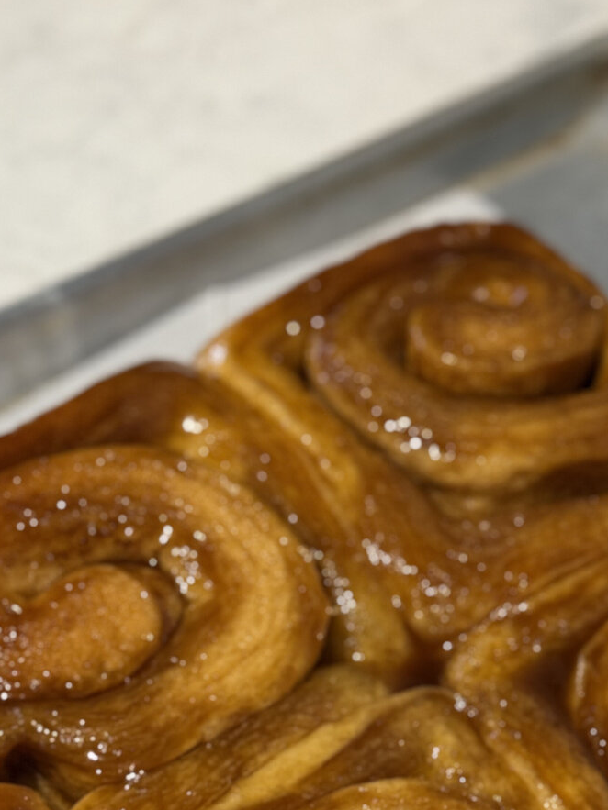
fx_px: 2038
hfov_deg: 16.9
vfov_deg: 22.1
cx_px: 394
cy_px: 701
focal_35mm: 87
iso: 160
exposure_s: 1/60
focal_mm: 6.76
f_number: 1.78
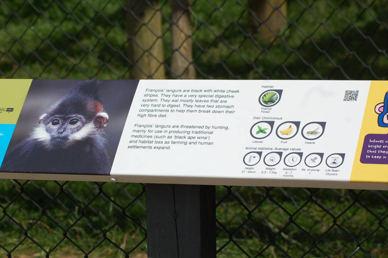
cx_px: 155
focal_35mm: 141
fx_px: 1518
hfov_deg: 14.6
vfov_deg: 9.7
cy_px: 122
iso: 200
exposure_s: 1/1000
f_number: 8
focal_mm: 70
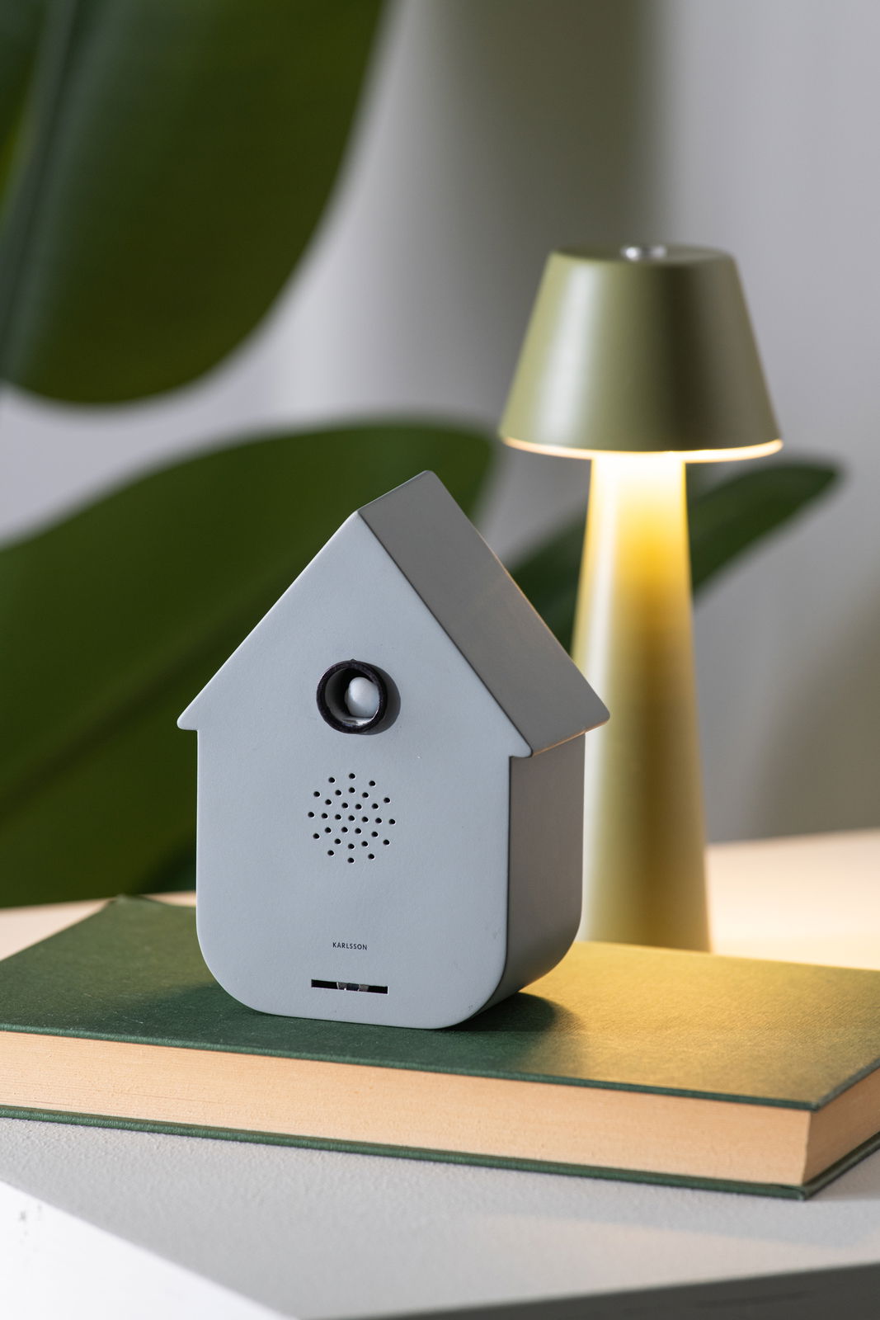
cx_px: 440
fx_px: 7331
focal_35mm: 200
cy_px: 660
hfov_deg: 6.9
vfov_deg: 10.3
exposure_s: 1/25
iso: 250
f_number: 7.1
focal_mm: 200
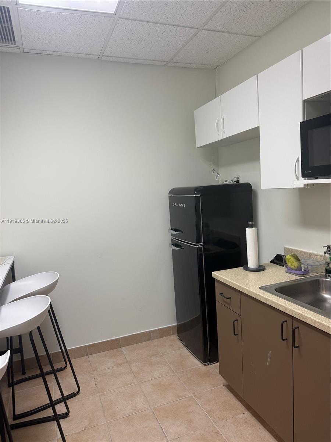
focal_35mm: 24
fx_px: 306
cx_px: 166
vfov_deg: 71.6
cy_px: 221
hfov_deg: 56.8
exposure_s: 1/60
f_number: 1.78
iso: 125
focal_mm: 6.76
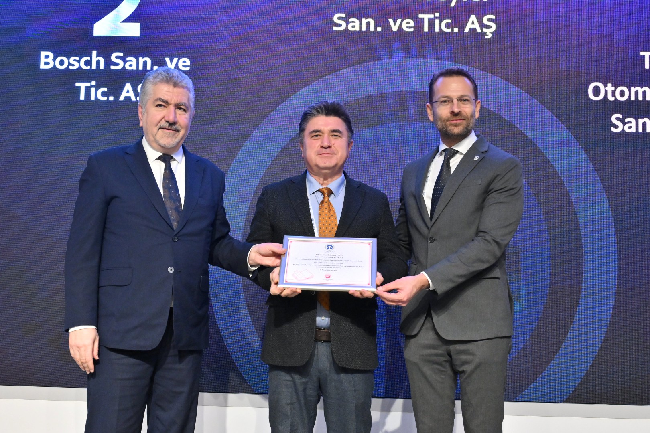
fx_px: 812
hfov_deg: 43.6
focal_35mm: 45
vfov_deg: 29.9
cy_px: 216
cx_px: 325
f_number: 4.5
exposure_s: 1/160
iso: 2500
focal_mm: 30
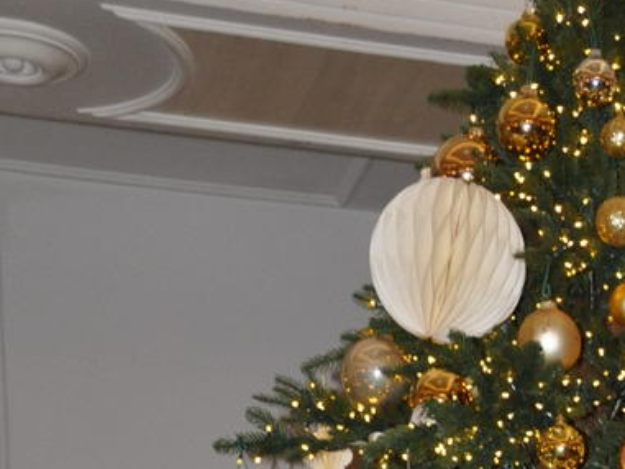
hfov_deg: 14.4
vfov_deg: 9.4
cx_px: 714
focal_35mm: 133
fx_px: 2402
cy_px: 1287
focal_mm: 22
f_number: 3.8
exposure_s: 1/60
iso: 800
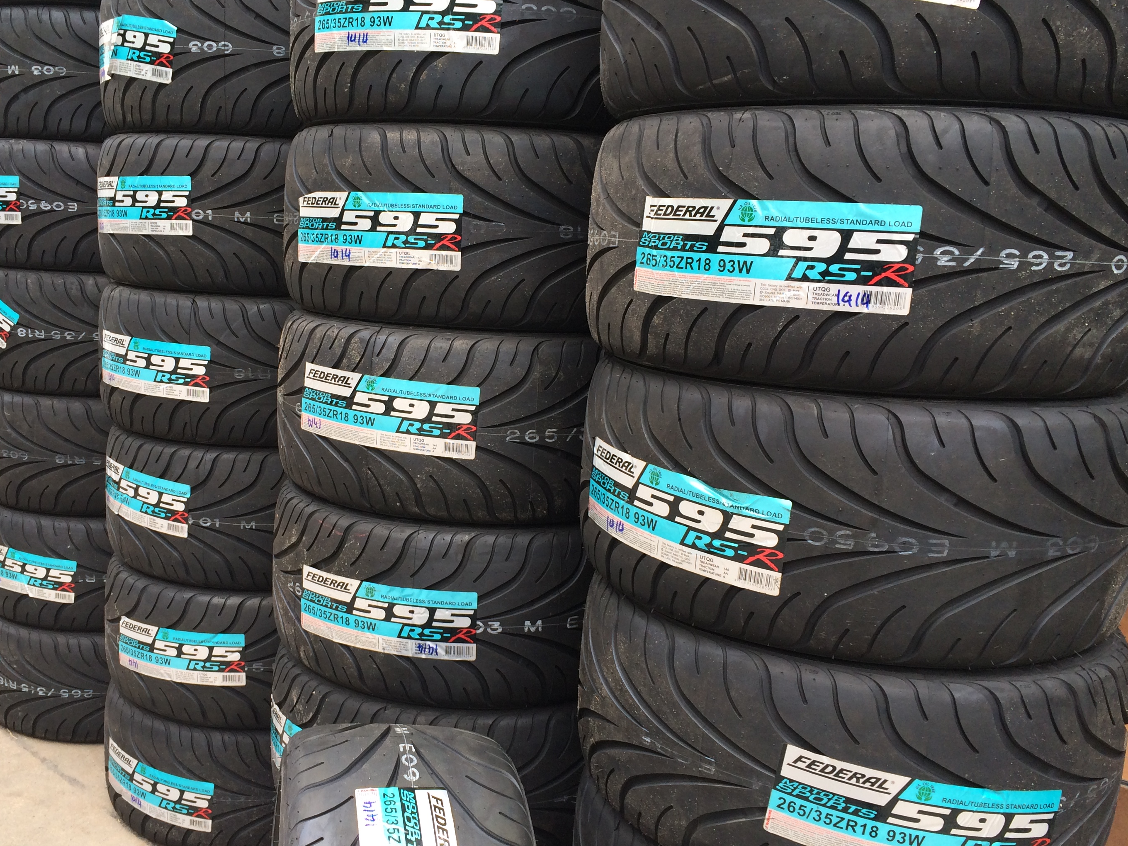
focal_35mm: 36
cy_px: 431
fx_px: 1173
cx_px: 460
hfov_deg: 51.1
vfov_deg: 39.7
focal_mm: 4.12
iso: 32
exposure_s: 1/562
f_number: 2.2
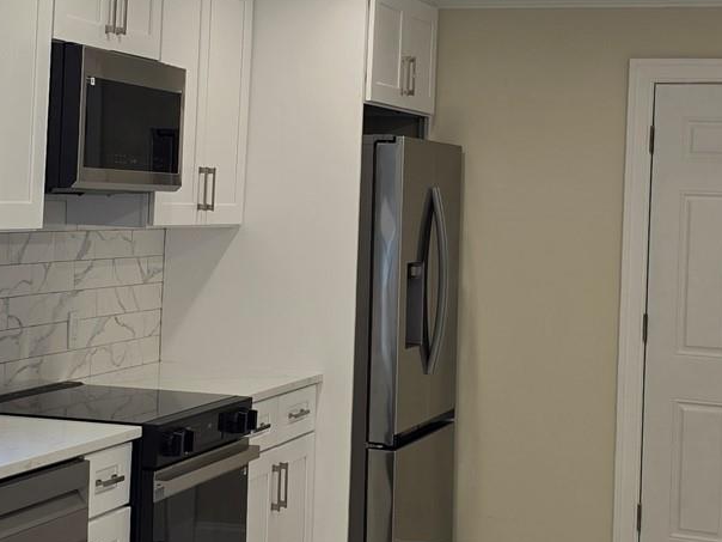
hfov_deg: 24.9
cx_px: 239
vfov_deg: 18.9
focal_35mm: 78
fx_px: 1627
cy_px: 202
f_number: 1.7
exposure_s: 1/120
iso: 64
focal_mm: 6.3
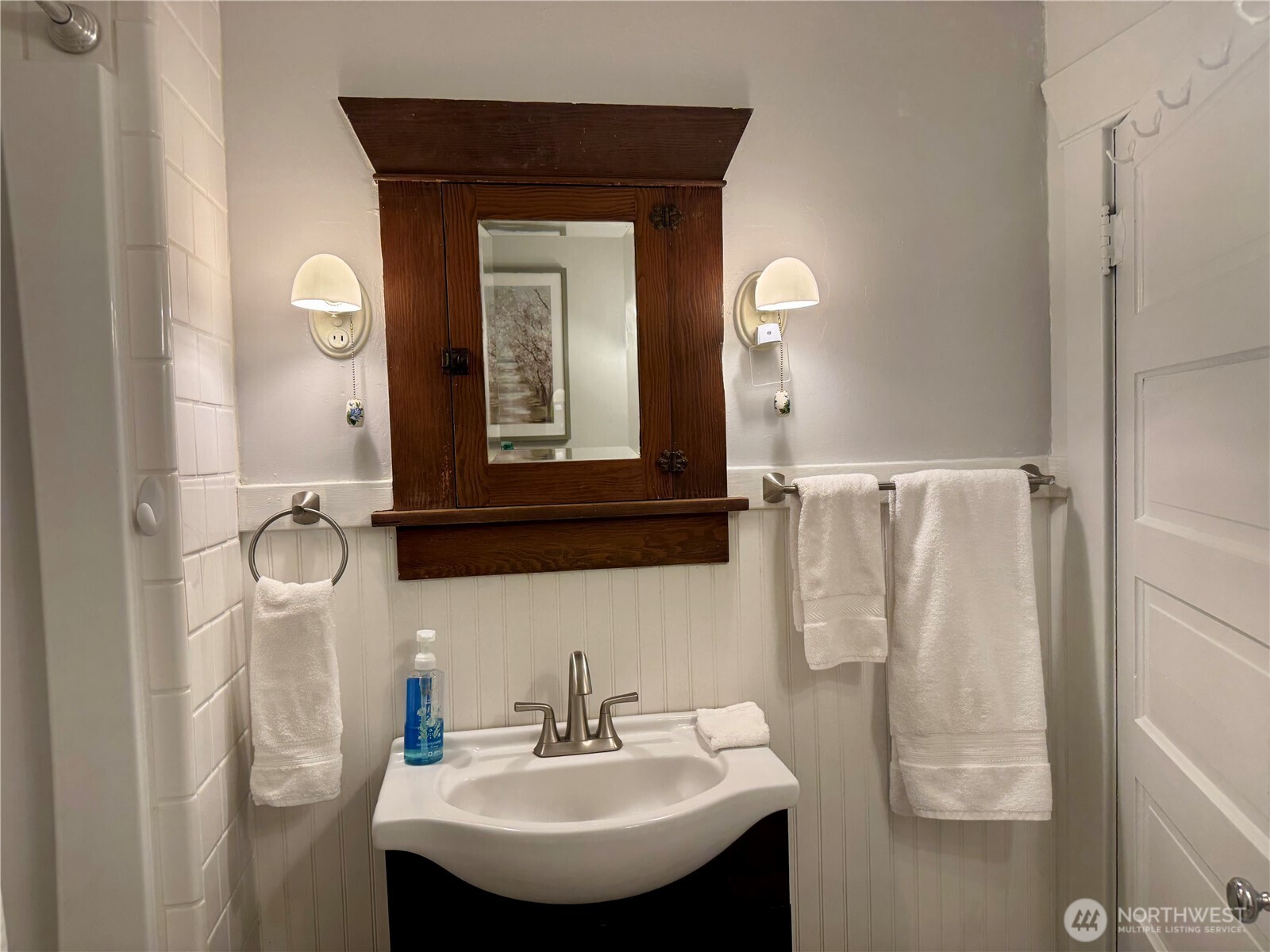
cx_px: 635
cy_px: 476
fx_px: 881
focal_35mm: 24
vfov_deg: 56.8
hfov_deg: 71.6
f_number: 1.78
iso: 160
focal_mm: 6.76
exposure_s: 1/120
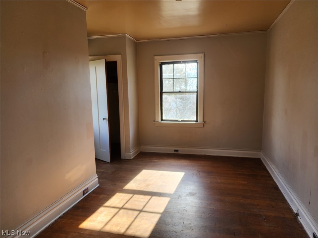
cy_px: 119
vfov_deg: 58.9
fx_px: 211
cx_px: 159
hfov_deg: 73.9
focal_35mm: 23
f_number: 1.8
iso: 20
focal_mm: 6.4
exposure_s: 1/120
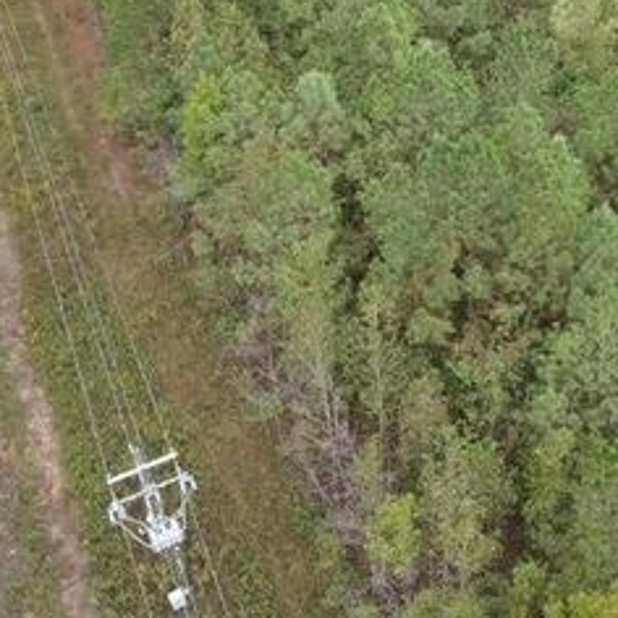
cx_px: 435
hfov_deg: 37.0
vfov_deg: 36.9
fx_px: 909
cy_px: 182
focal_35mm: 45
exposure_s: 1/80
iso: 100
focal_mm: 4.5
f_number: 2.8
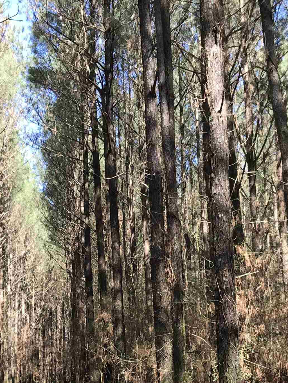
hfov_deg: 23.2
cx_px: 102
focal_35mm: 63
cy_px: 287
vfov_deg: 30.2
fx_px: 699
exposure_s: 1/257
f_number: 1.8
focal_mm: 3.99
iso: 20
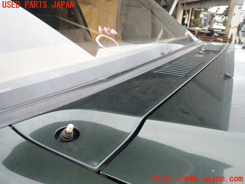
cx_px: 122
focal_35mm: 30
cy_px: 92
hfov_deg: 60.0
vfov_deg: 46.8
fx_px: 212
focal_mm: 5.4
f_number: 2.3
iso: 100
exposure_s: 1/100
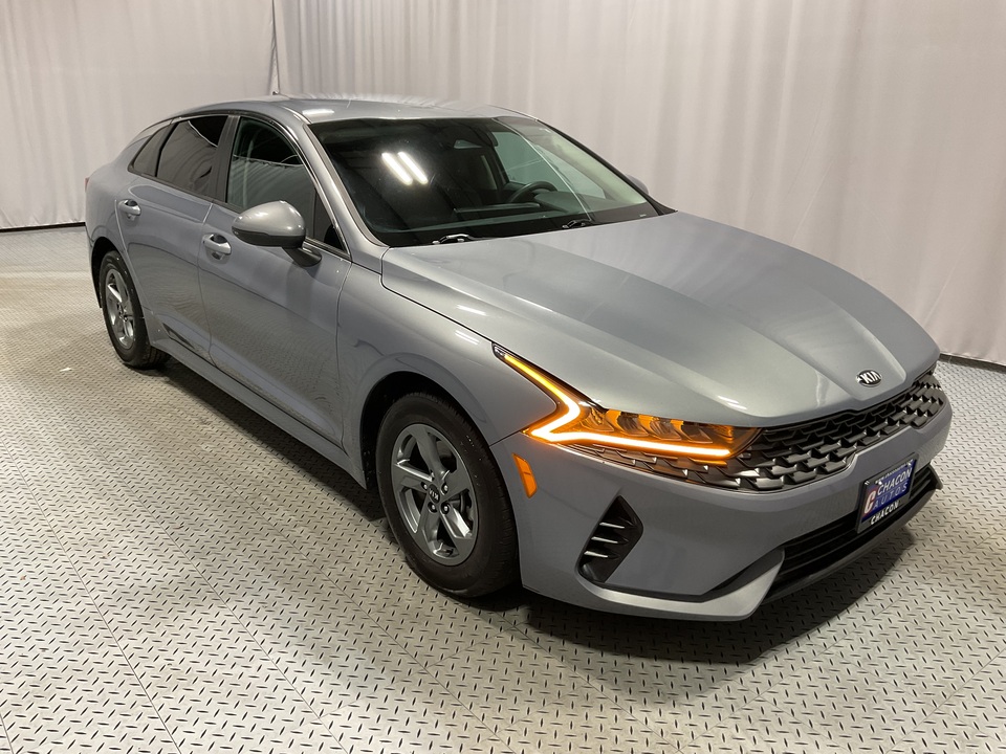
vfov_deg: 48.2
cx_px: 503
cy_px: 377
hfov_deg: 61.7
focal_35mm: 29
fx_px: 843
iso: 50
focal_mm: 3
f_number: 1.8
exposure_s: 1/50
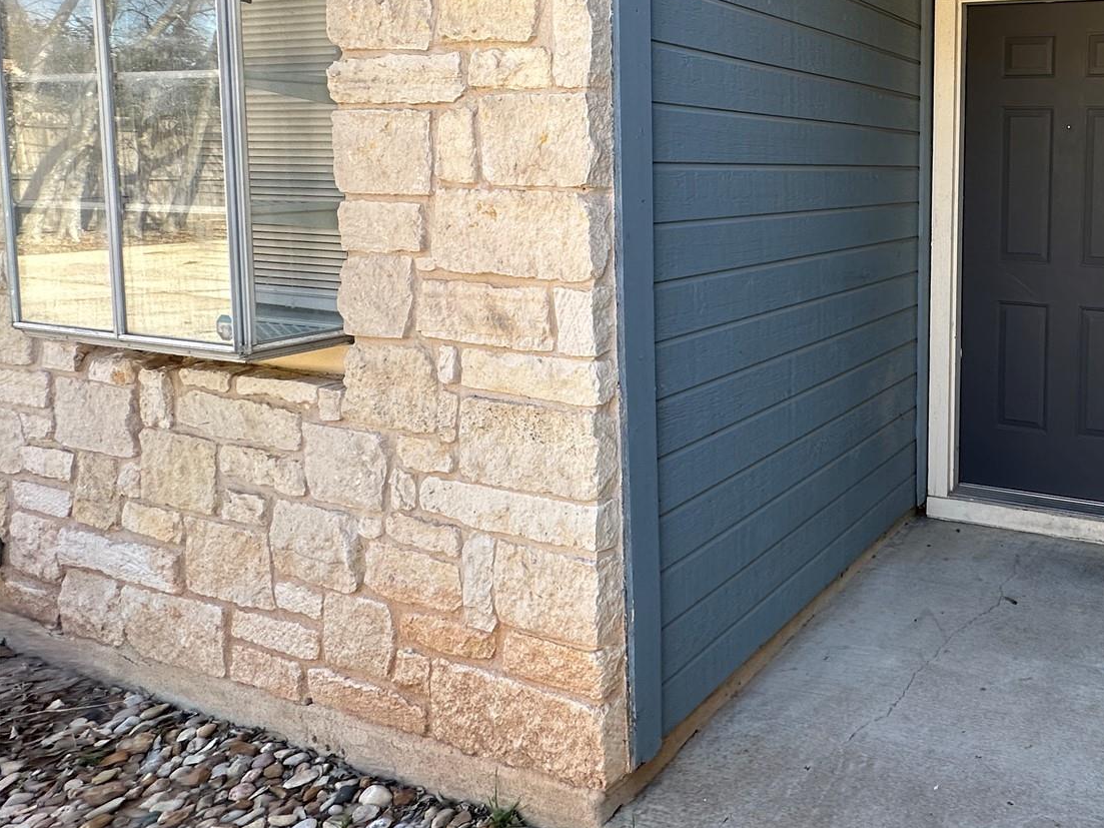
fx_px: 829
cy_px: 228
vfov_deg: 51.3
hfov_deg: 56.6
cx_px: 1022
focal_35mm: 26
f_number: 2.2
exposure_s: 1/148
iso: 40
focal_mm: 2.22
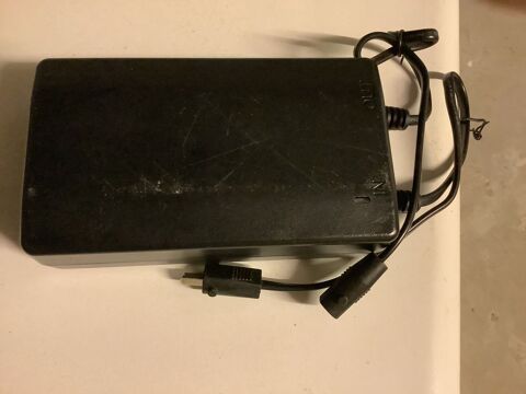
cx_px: 263
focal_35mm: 31
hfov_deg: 58.4
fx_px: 471
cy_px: 197
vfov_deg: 45.4
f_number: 2.4
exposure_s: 1/25
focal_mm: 3.3
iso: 500
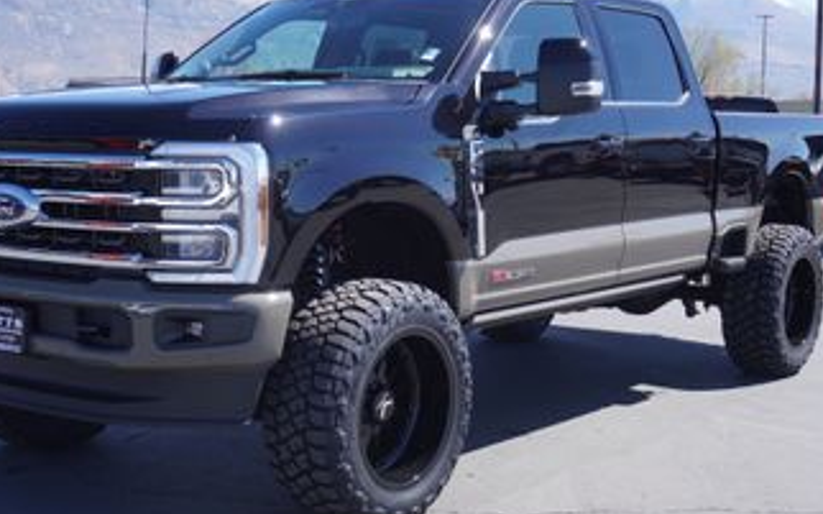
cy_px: 275
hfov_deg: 35.7
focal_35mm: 57
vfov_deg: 22.7
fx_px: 1278
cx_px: 376
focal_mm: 30
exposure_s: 1/160
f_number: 8
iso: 100
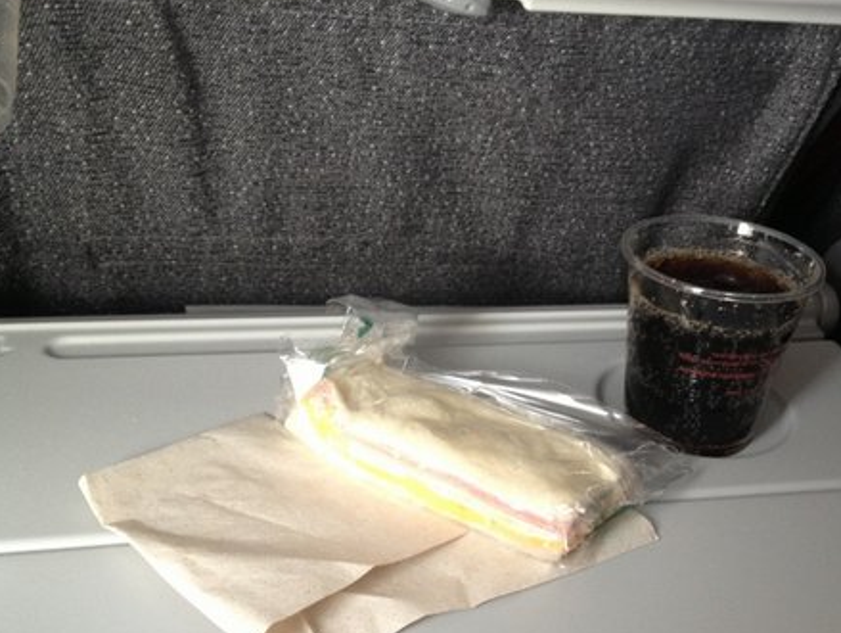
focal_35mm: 47
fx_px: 1143
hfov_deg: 40.1
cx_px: 523
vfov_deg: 30.8
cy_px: 394
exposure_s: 1/20
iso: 125
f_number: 2.4
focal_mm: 4.28
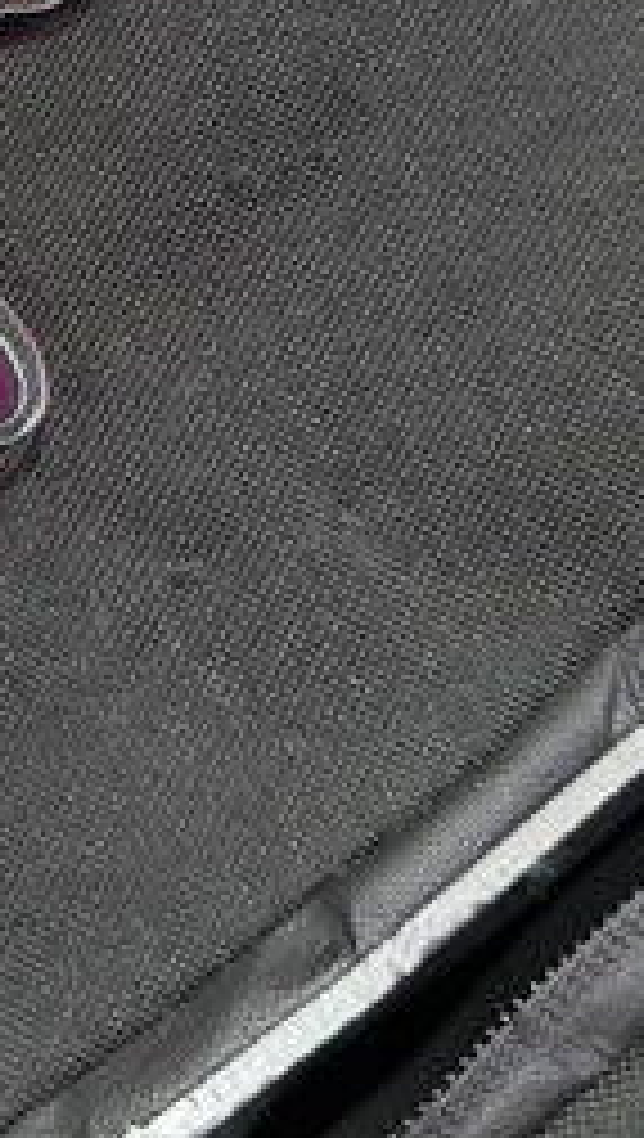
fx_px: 1664
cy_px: 160
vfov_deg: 36.0
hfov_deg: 20.1
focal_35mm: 55
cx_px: -198
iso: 640
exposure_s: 1/33
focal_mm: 6.76
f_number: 1.78
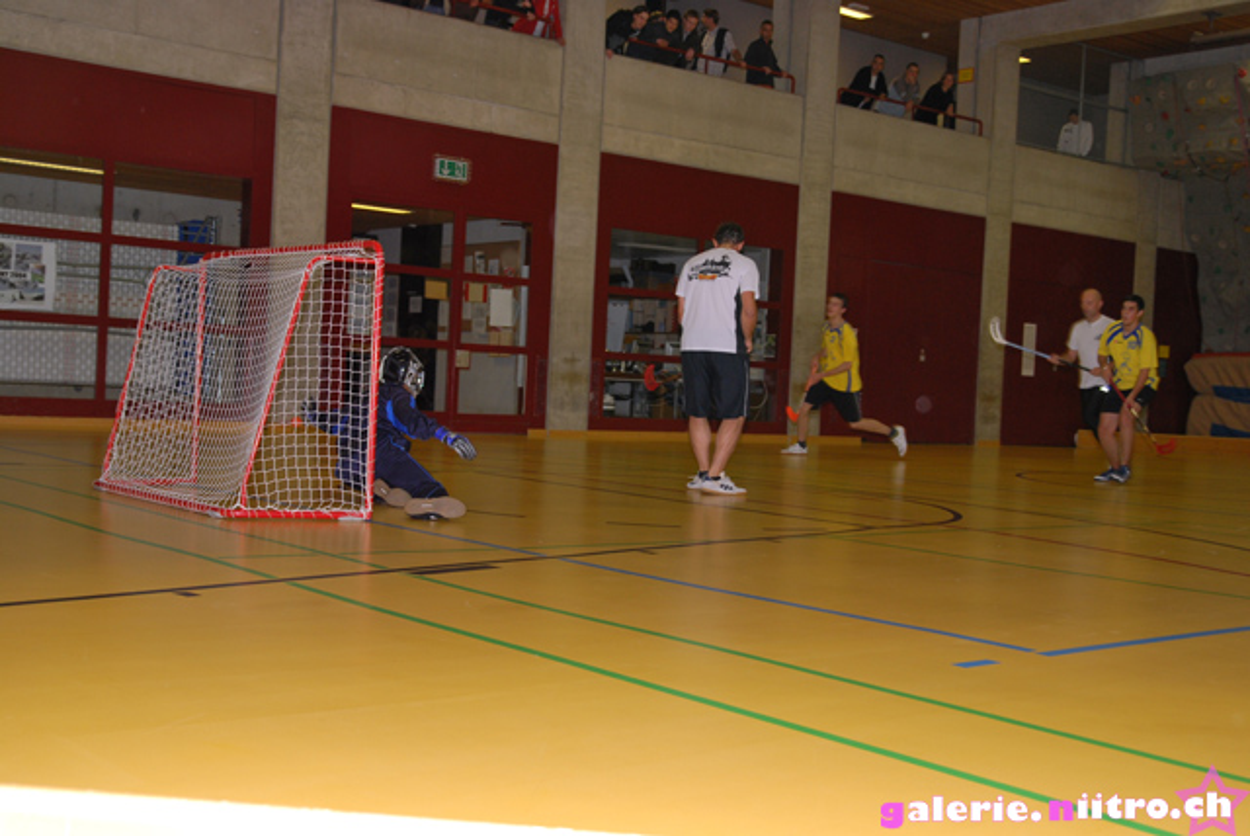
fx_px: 1668
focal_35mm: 48
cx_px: 625
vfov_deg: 28.1
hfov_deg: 41.1
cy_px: 418
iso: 280
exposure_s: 1/60
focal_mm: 32
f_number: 4
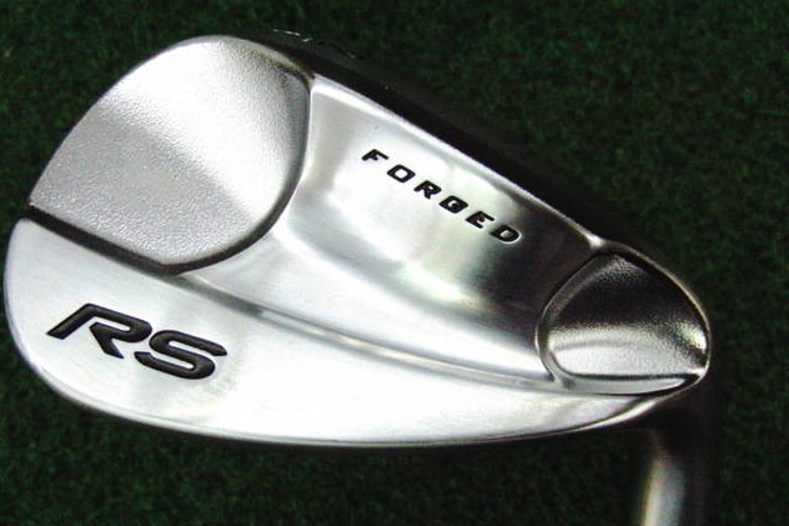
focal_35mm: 39
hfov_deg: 49.6
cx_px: 397
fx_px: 854
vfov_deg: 34.2
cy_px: 261
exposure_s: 1/800
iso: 3200
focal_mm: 6.42
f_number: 3.6
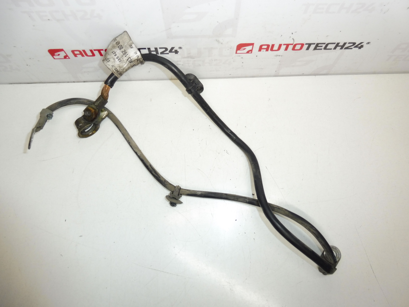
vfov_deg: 56.8
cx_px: 204
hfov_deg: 71.6
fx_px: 284
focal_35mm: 24
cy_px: 154
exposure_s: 1/200
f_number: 3.5
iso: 200
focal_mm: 4.3
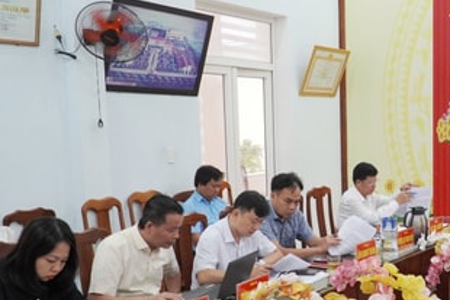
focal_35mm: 47
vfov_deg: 28.5
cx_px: 357
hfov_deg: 40.3
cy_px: 199
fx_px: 588
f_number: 4
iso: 800
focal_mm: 18
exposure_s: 1/160
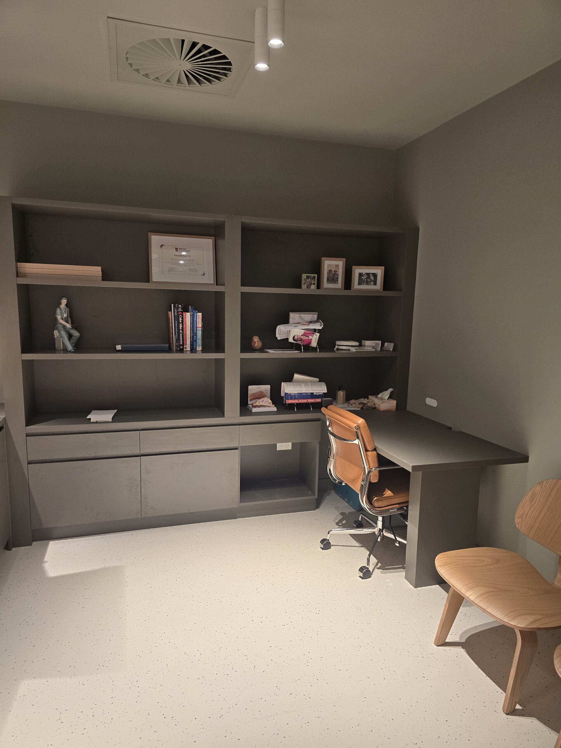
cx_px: 280
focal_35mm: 23
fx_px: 497
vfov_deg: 73.9
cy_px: 374
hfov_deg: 58.9
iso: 160
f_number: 1.7
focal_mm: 6.3
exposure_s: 1/100
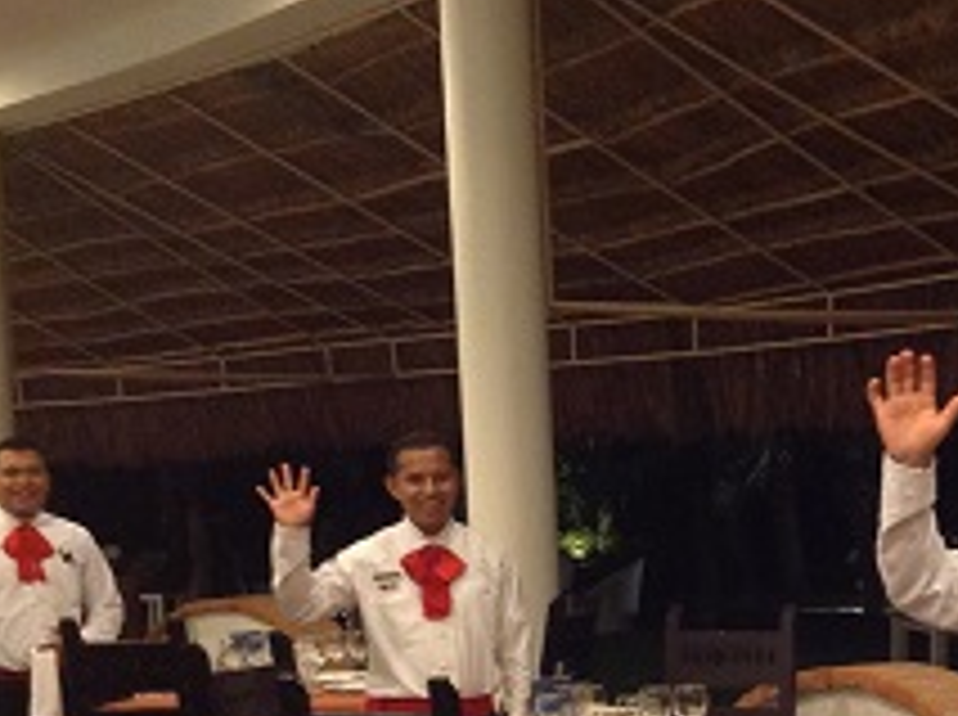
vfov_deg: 18.5
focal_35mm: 78
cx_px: 834
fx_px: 2155
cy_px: 671
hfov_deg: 24.4
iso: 320
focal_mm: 4.28
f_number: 2.4
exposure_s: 1/15
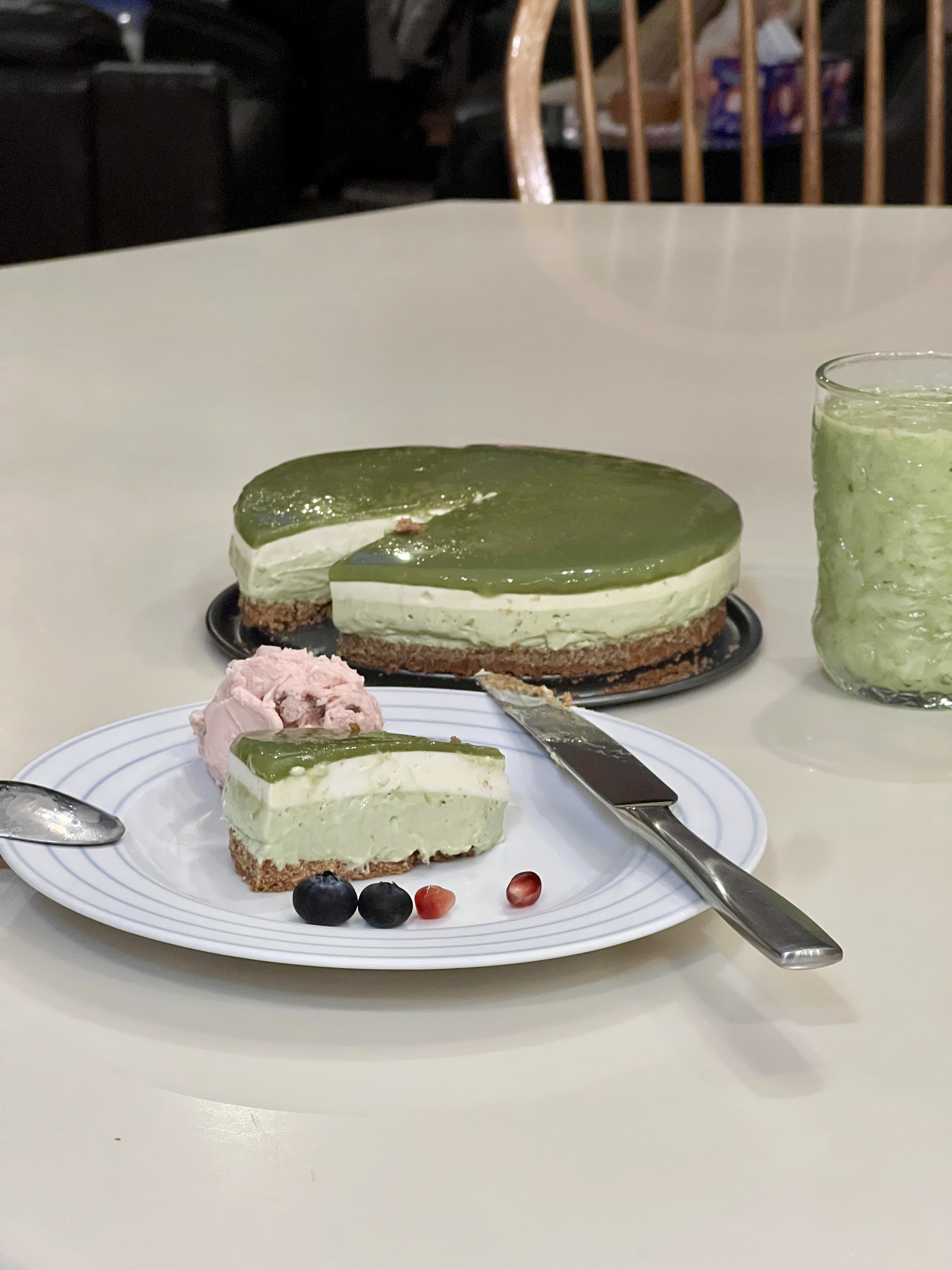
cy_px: 635
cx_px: 476
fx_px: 2824
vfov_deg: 25.3
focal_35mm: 77
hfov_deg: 19.1
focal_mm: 9
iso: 640
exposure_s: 1/60
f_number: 2.8
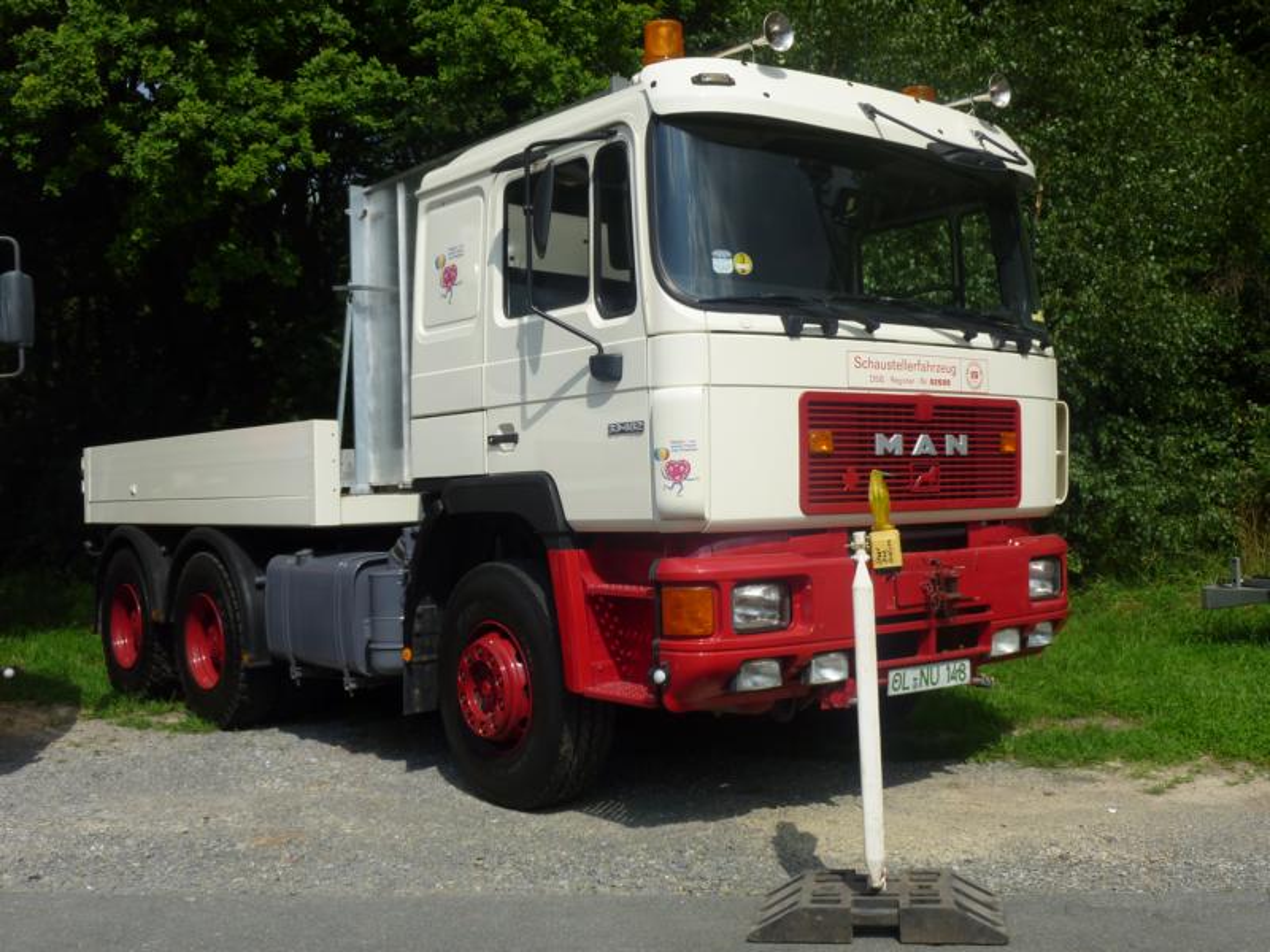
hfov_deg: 49.0
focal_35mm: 38
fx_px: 1394
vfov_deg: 37.7
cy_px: 476
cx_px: 635
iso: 80
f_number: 3.9
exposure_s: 1/800
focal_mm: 6.7
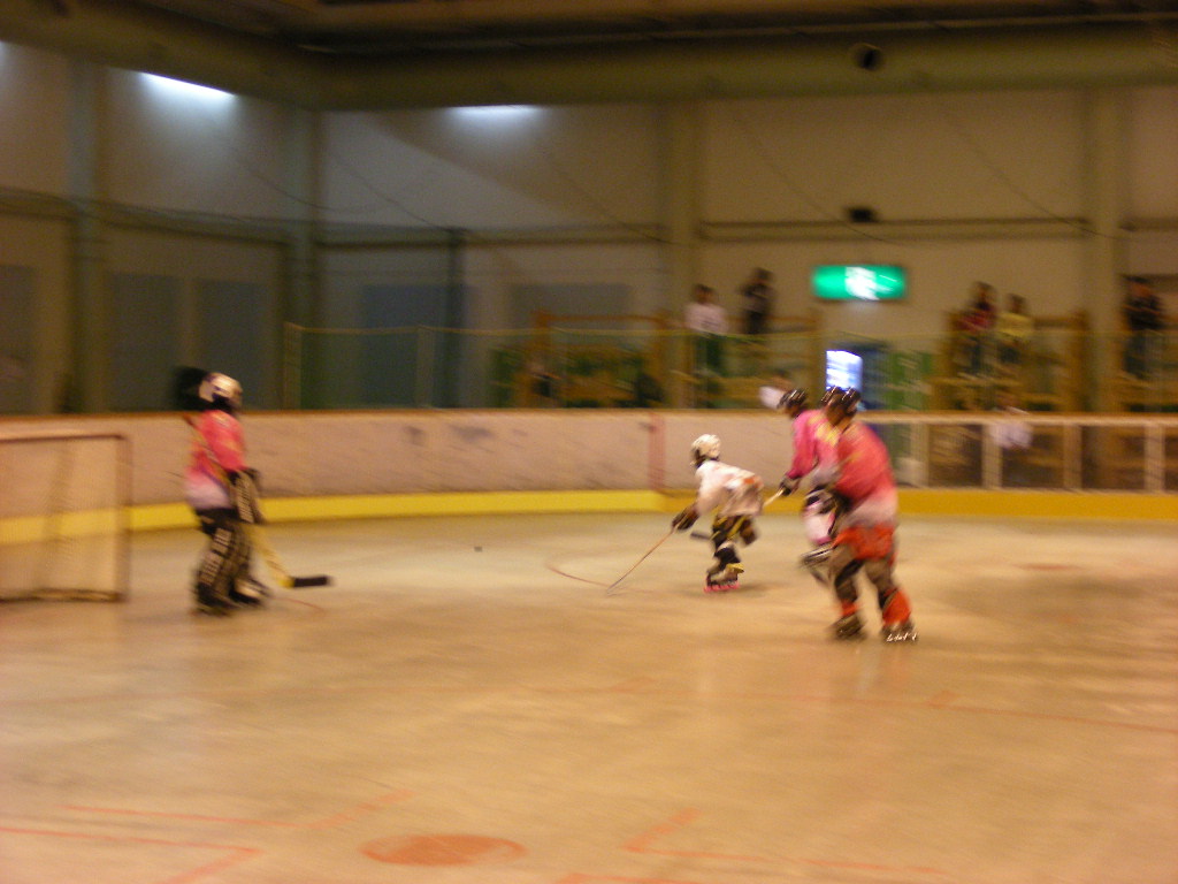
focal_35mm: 70
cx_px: 589
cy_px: 442
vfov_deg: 21.0
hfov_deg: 27.8
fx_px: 2382
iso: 200
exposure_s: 1/23.2
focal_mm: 11.7
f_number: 3.5
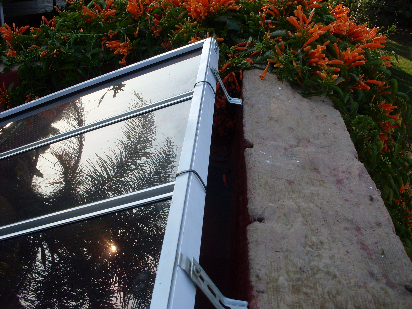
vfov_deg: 37.7
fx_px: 452
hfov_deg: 49.0
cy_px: 154
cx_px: 206
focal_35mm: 38
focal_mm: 6.3
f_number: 8.4
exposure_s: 1/90
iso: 80
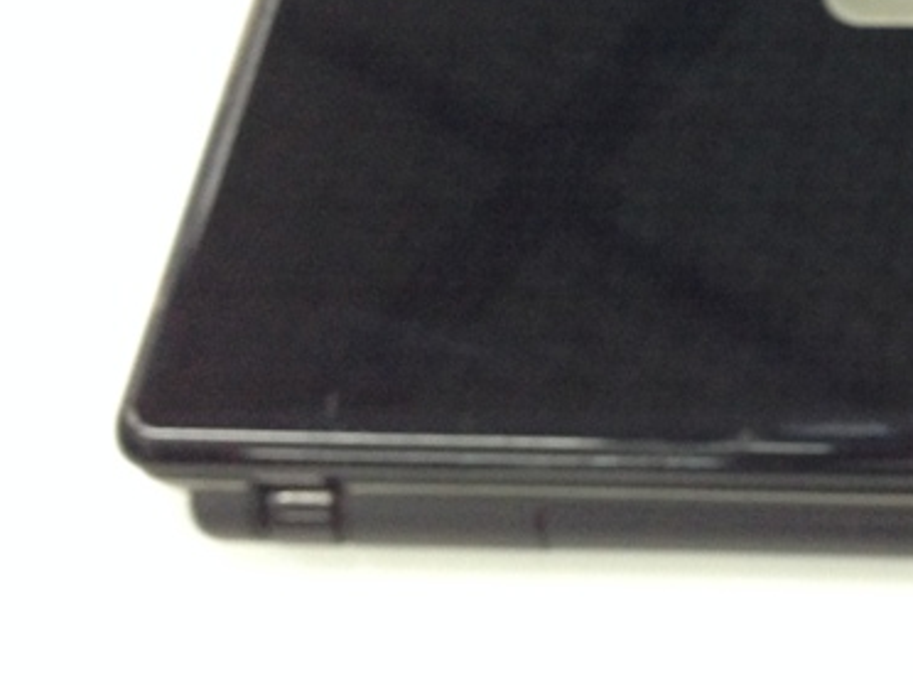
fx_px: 1873
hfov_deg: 25.8
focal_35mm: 71
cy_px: -2
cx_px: 938
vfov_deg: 20.1
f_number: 2.4
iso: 200
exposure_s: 1/20
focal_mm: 4.12
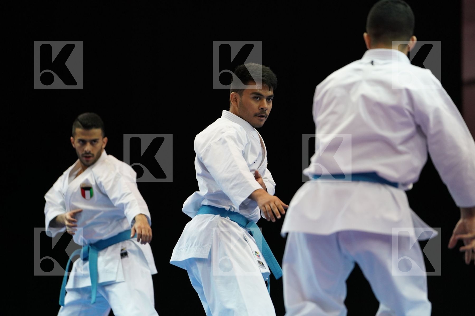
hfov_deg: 10.3
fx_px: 2639
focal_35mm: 200
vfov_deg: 6.9
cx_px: 238
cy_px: 158
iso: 2000
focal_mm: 200
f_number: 2.8
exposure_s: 1/500
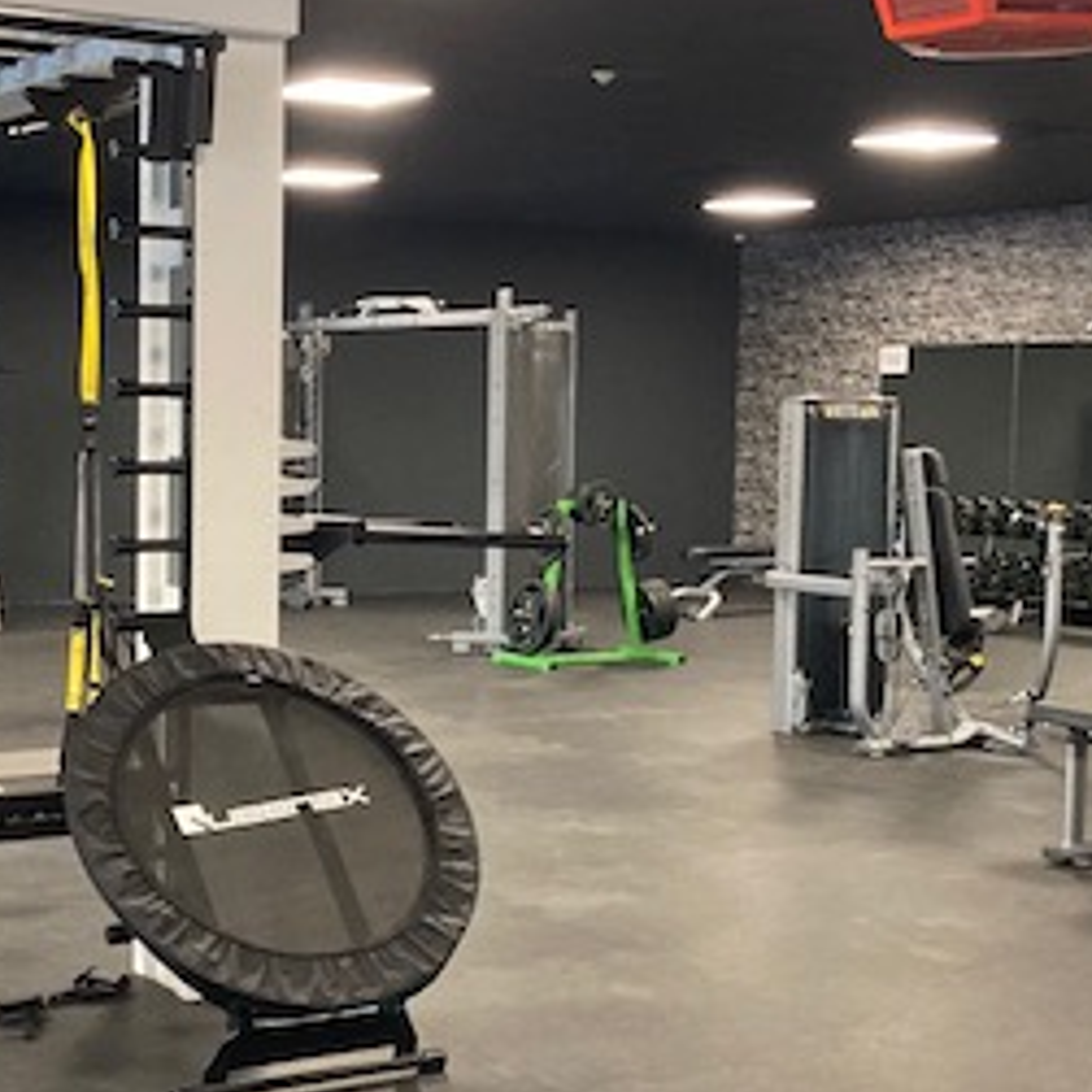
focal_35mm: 63
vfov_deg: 27.3
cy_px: 570
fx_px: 2248
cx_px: 387
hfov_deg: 27.2
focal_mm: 3.99
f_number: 1.8
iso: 250
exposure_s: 1/33
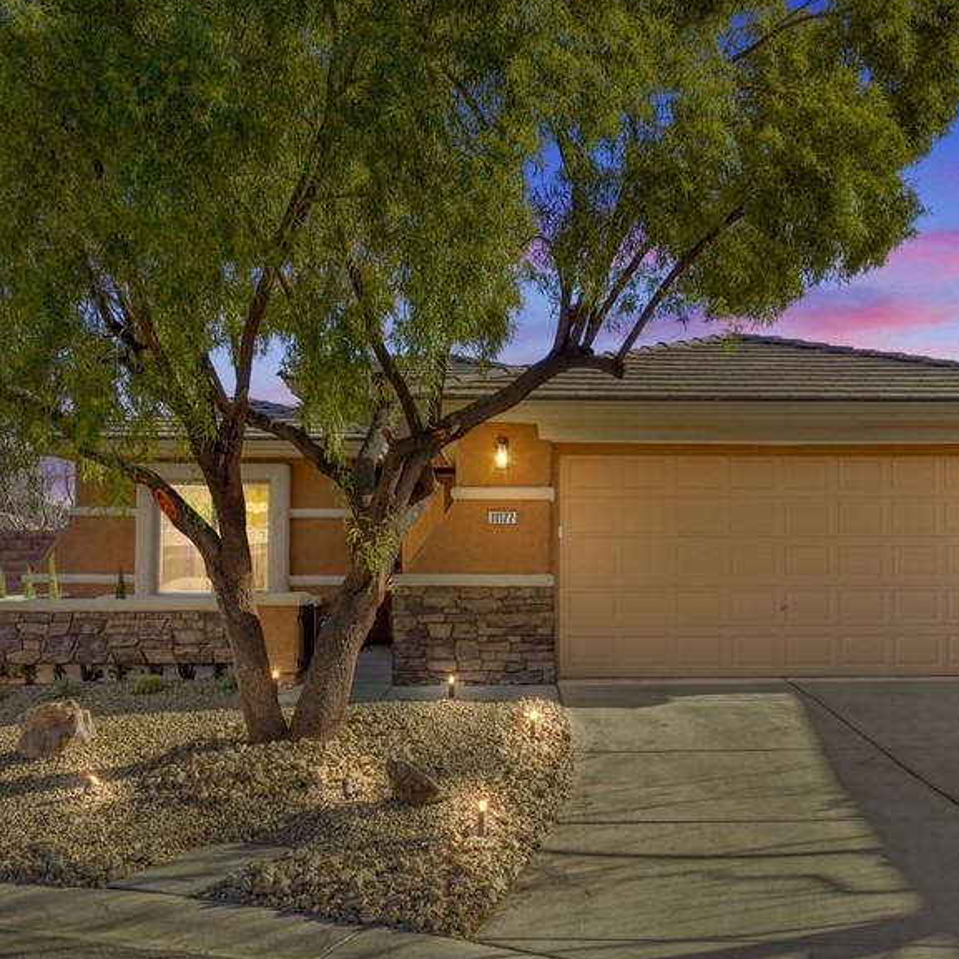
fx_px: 1254
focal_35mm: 40
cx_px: 583
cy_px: 524
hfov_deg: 41.6
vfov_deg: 41.8
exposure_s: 1/80
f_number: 9
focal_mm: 25
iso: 400
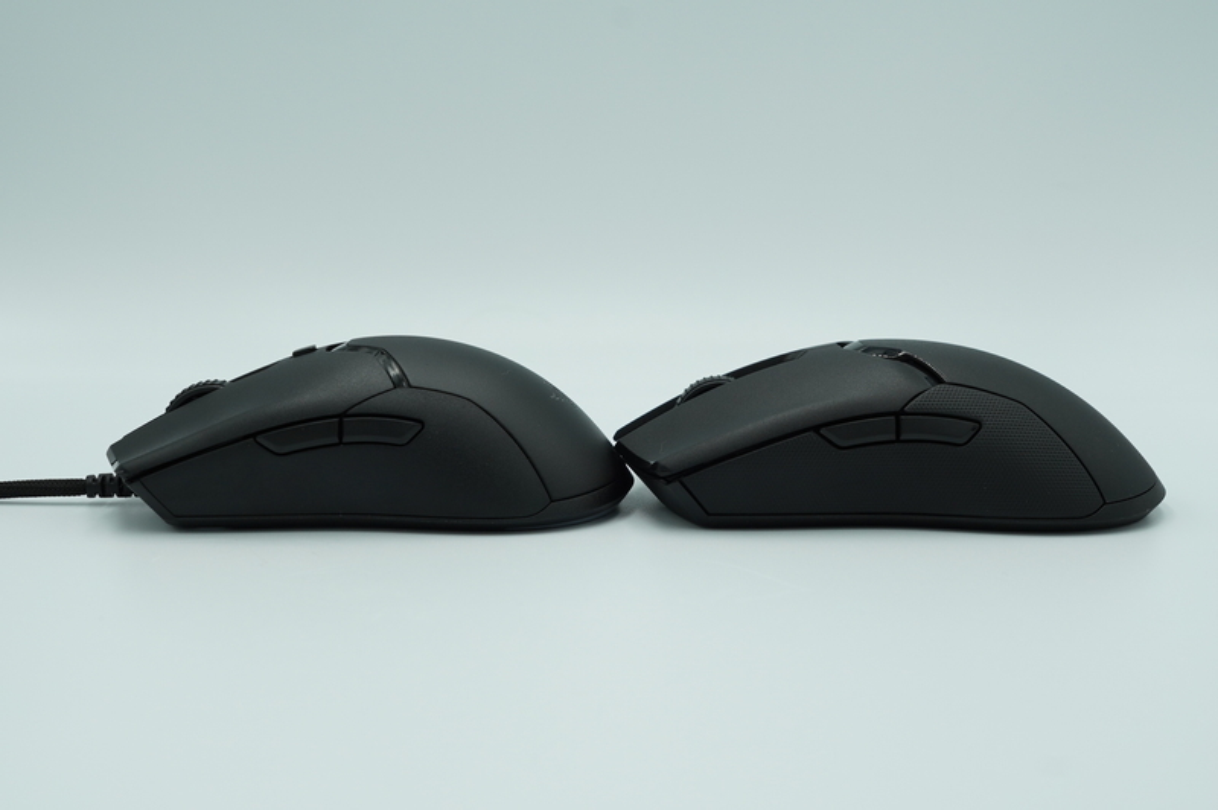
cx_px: 609
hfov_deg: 43.6
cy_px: 405
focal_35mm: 45
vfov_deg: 29.8
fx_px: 1521
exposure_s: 1/125
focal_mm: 30
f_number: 8
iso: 400
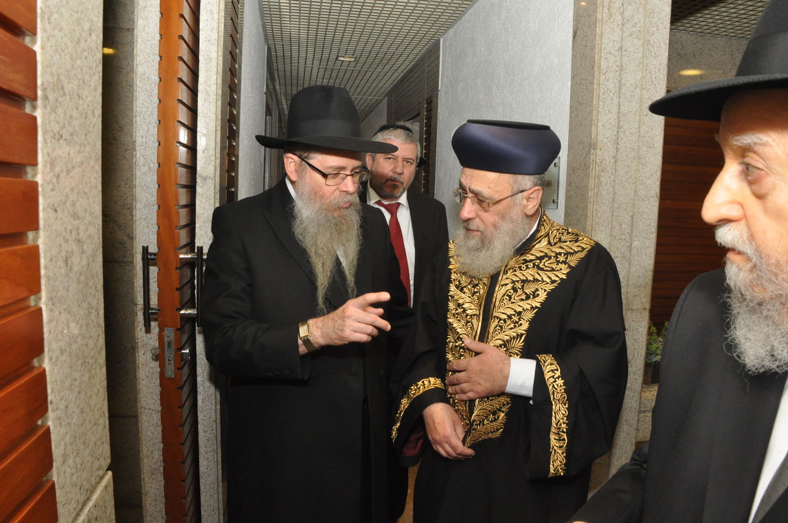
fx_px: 590
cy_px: 262
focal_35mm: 27
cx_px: 394
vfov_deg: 47.8
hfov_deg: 67.5
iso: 1250
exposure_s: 1/60
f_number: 11
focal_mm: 18
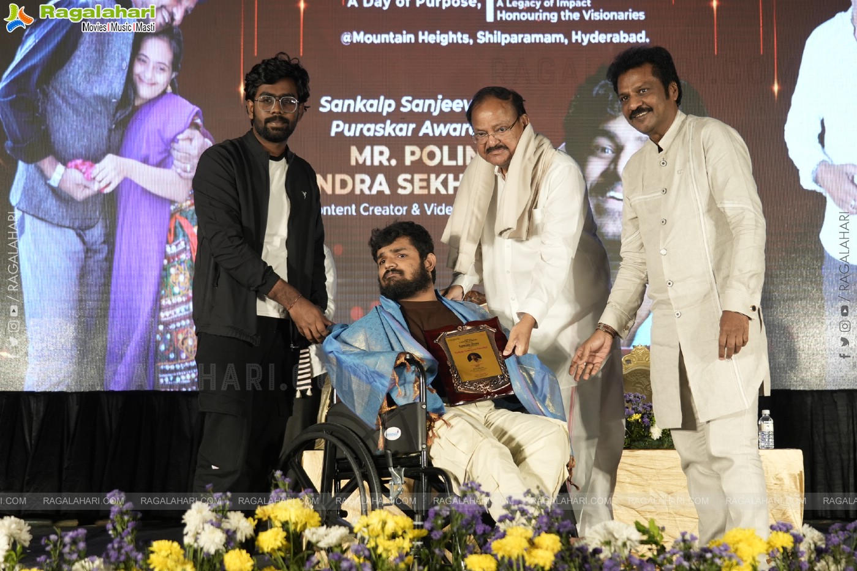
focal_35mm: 66
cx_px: 428
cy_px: 286
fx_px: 1571
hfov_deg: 30.5
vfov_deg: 20.6
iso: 800
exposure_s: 1/250
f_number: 4
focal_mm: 44
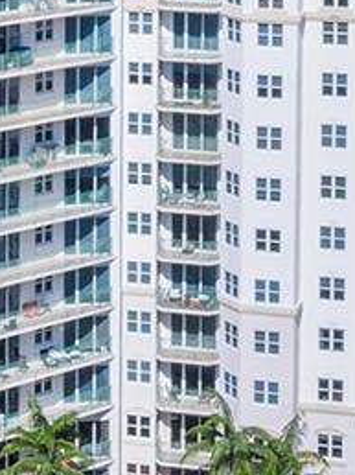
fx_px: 2287
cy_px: 71
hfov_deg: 8.8
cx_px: 24
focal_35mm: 167
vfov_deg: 11.8
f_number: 10
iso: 100
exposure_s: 1/240
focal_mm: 10.26
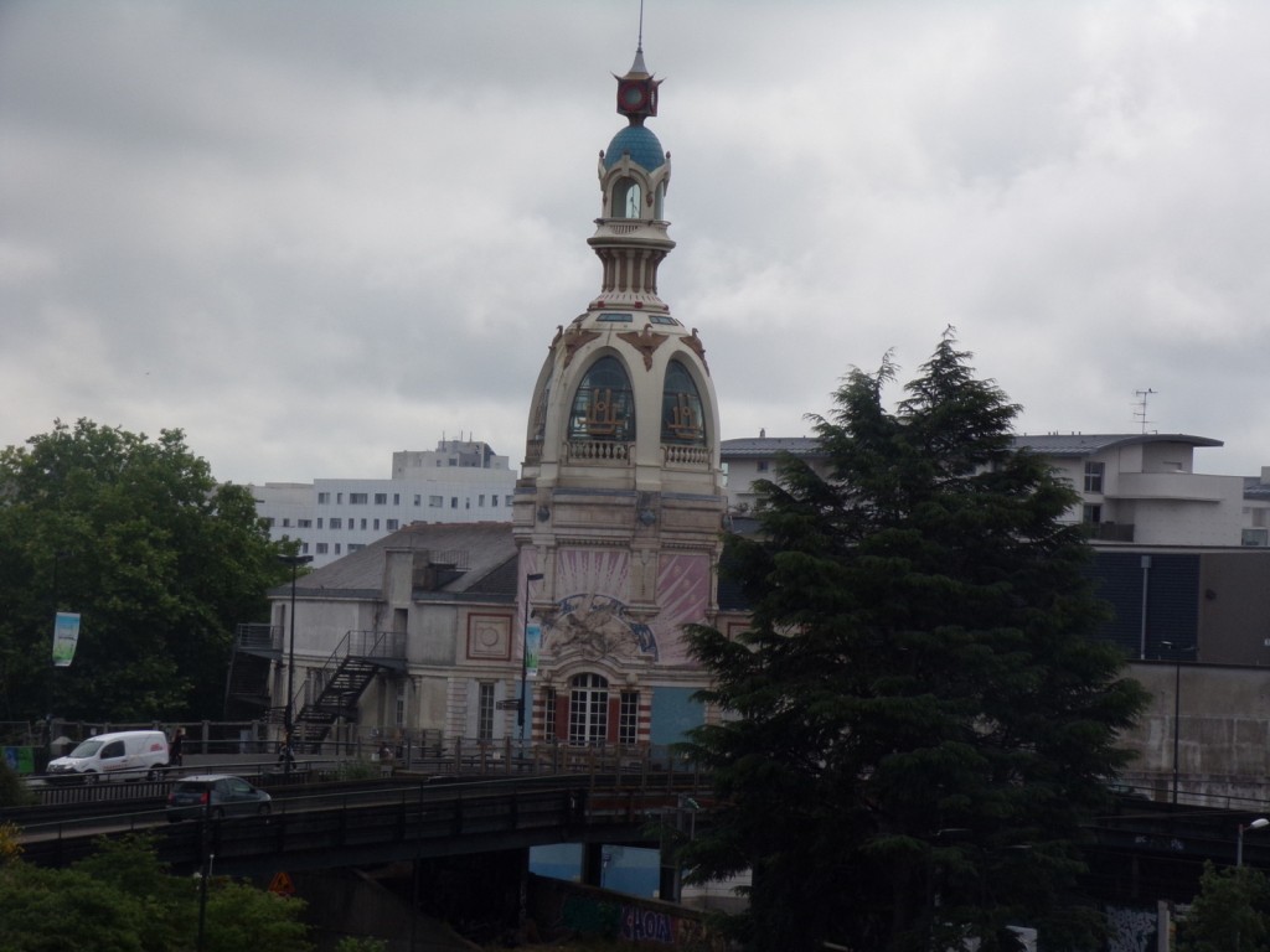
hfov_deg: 15.1
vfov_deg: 11.3
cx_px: 635
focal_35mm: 131
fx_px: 4806
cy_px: 476
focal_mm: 23.5
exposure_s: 1/320
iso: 80
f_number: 8.7
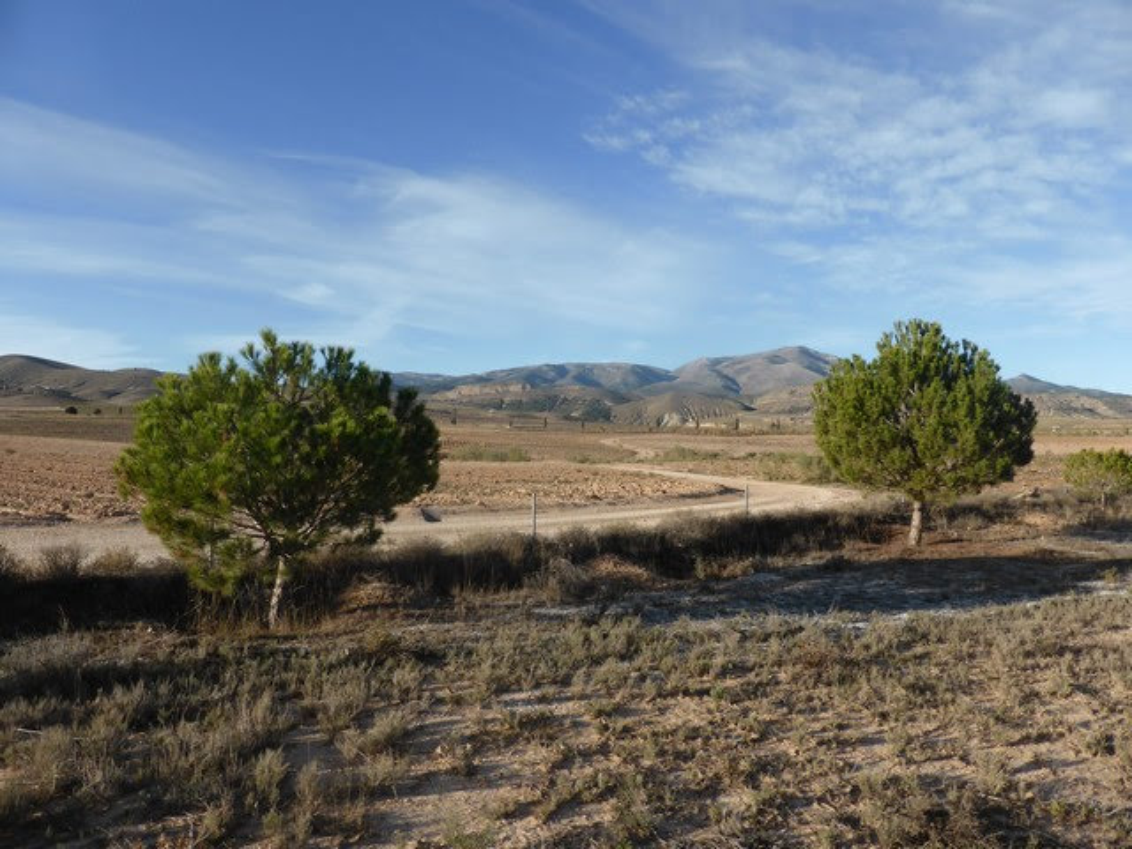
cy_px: 424
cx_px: 566
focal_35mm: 25
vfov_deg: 54.9
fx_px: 818
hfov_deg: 69.4
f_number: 3.3
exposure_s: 1/1000
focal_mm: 4.3
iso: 100
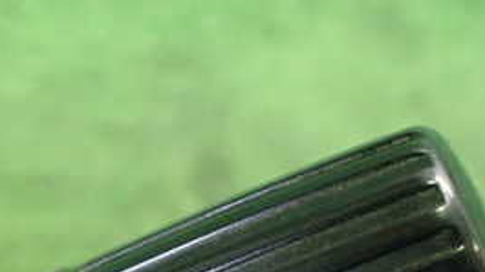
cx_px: 77
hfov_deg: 27.8
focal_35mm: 74
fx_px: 952
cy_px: 352
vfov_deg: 15.5
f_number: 2.3
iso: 1000
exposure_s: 1/30
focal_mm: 5.4
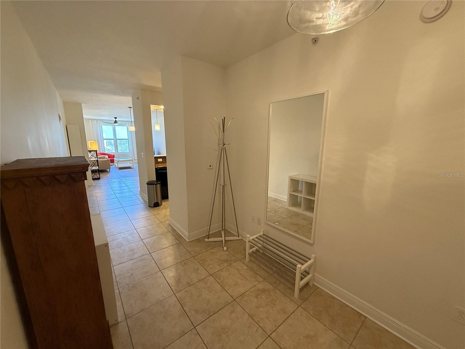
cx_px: 232
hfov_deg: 102.1
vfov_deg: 85.7
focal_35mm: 14
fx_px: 188
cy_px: 174
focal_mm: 2.22
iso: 640
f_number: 2.2
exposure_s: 1/120
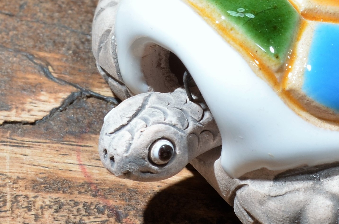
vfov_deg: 18.8
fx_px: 677
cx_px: 170
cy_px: 112
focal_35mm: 72
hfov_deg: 28.1
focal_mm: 48
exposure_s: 1/200
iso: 320
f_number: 14
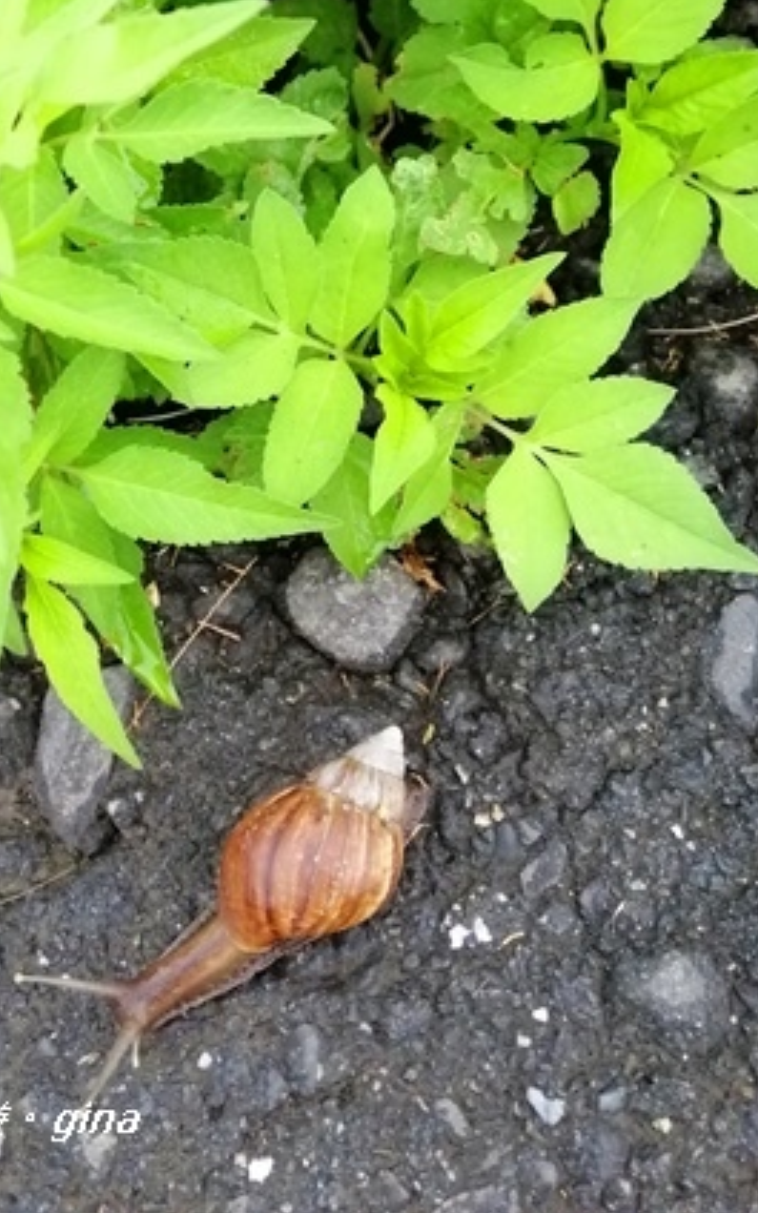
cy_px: 372
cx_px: 275
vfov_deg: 49.2
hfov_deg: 32.6
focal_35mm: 39
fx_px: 1289
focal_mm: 3.81
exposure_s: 1/120
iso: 500
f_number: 2.2
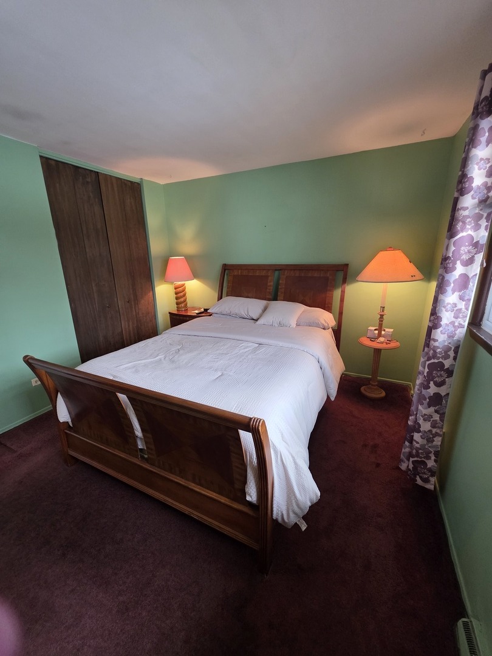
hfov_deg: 89.9
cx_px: 246
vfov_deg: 106.2
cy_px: 328
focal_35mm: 13
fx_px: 246
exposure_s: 1/60
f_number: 1.9
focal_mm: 2.2
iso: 400
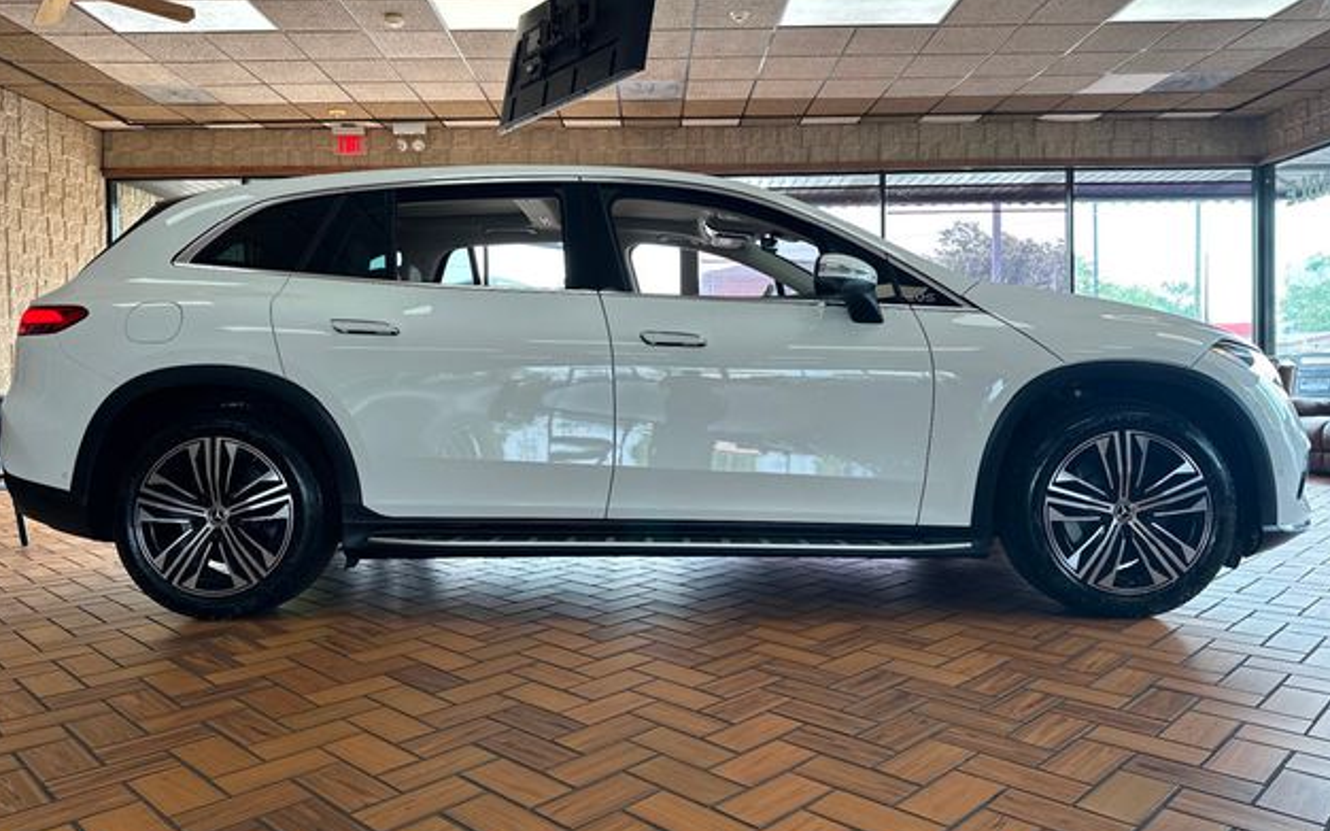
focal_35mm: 26
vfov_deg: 47.5
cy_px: 387
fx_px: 942
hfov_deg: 70.4
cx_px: 657
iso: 64
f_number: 1.78
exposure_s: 1/167
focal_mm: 6.86
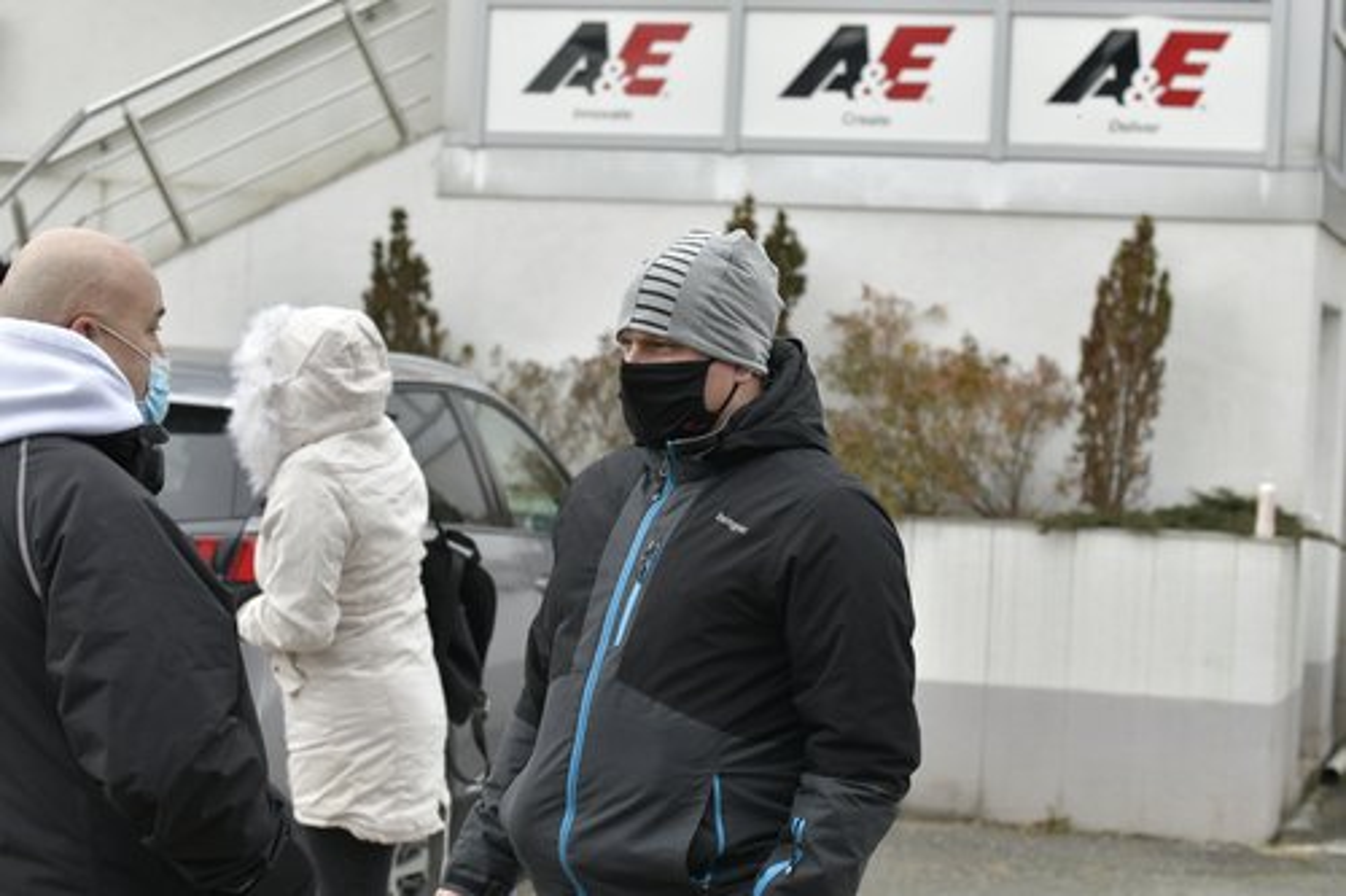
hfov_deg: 27.0
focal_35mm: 75
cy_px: 448
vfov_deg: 18.2
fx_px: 2803
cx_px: 673
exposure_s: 1/500
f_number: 4
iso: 500
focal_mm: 50
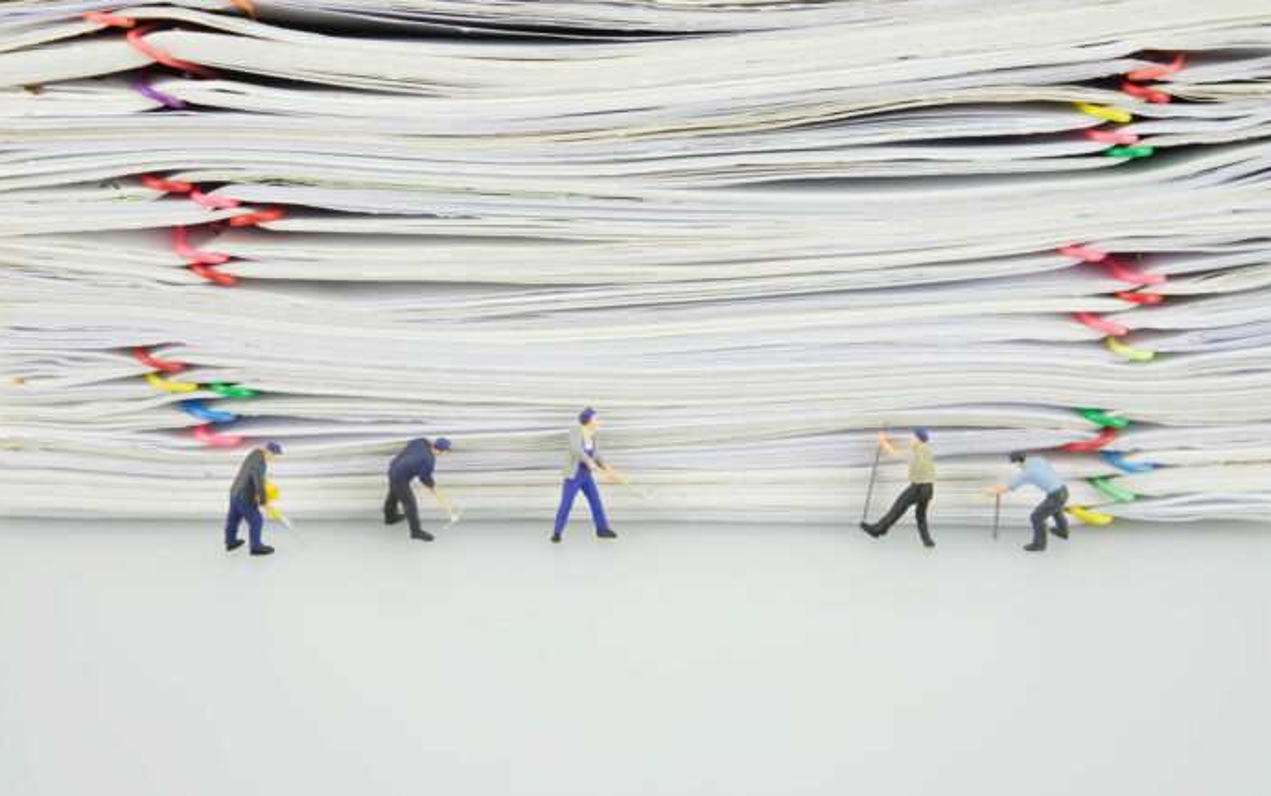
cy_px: 410
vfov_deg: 17.0
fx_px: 2668
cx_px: 636
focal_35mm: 77
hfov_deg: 26.8
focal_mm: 50
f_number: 9
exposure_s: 1/2.5
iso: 100
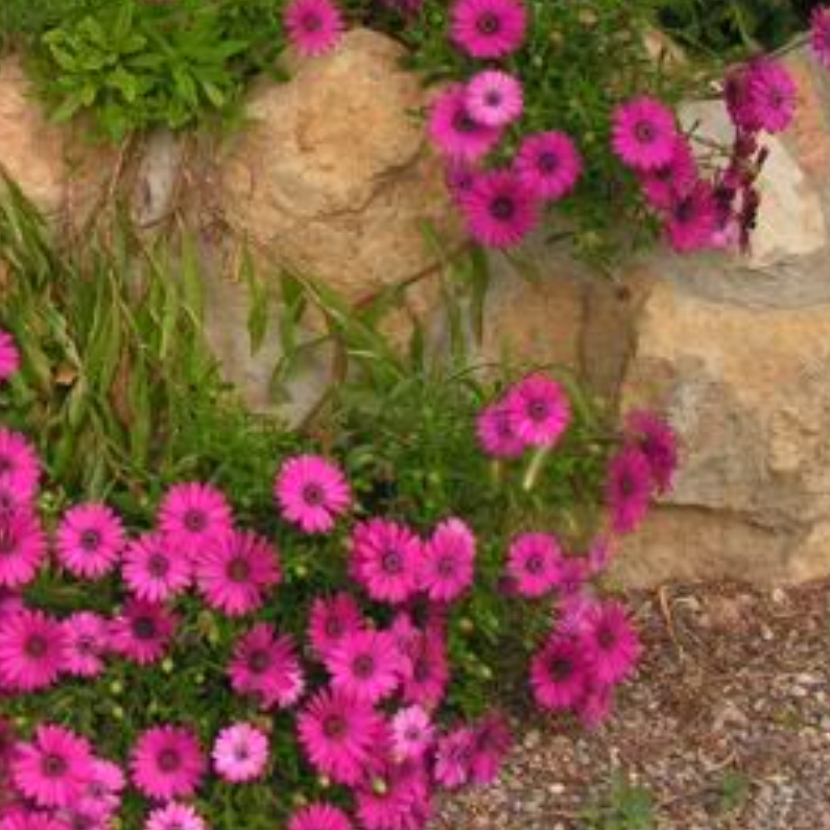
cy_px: 296
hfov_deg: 24.7
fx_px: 1845
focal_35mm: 68
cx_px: 108
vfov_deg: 25.3
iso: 64
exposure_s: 1/160
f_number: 4.8
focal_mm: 6
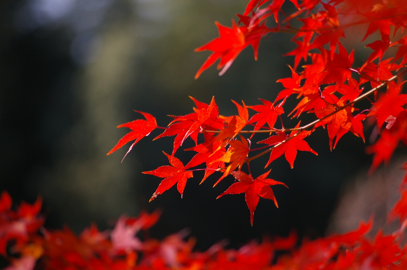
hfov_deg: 6.9
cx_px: 204
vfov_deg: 4.6
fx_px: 3387
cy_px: 135
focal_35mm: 300
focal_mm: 200
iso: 200
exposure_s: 1/250
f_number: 5.6
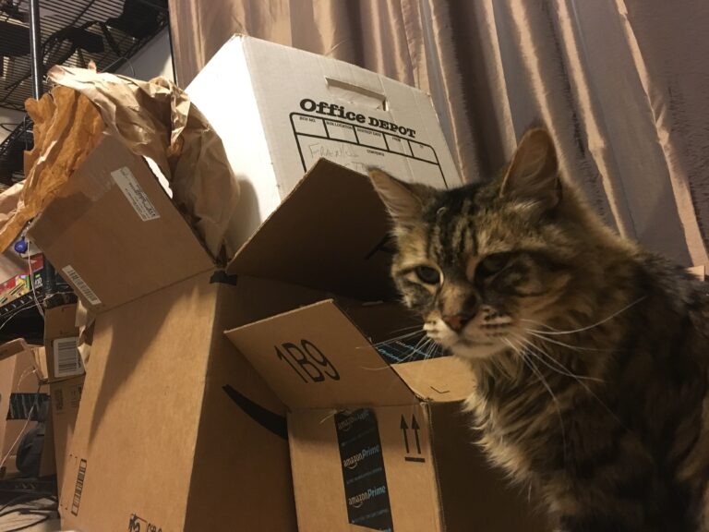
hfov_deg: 61.7
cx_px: 354
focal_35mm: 29
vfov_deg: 48.2
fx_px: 594
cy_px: 266
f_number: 2.2
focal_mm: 4.15
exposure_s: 1/15
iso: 250
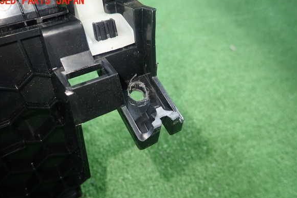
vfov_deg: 47.8
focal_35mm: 27
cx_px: 145
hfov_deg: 67.4
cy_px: 110
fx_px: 223
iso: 200
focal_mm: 4.5
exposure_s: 1/30
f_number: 2
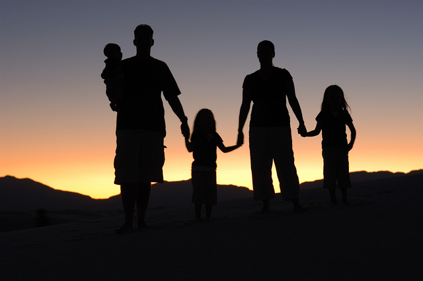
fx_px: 881
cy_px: 140
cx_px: 212
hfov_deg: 27.0
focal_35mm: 75
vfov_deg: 18.2
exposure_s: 1/2.5
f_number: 3.5
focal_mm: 50
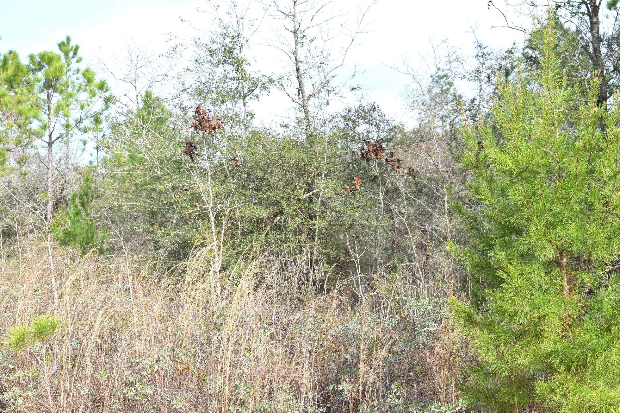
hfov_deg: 35.1
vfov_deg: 23.8
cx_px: 310
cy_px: 206
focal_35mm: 57
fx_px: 982
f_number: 9
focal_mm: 38
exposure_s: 1/320
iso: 200
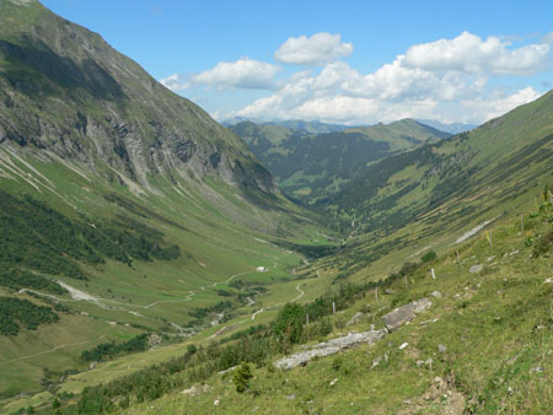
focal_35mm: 36
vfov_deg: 39.7
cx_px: 276
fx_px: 575
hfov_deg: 51.3
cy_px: 208
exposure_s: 1/500
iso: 80
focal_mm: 6
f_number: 4.6
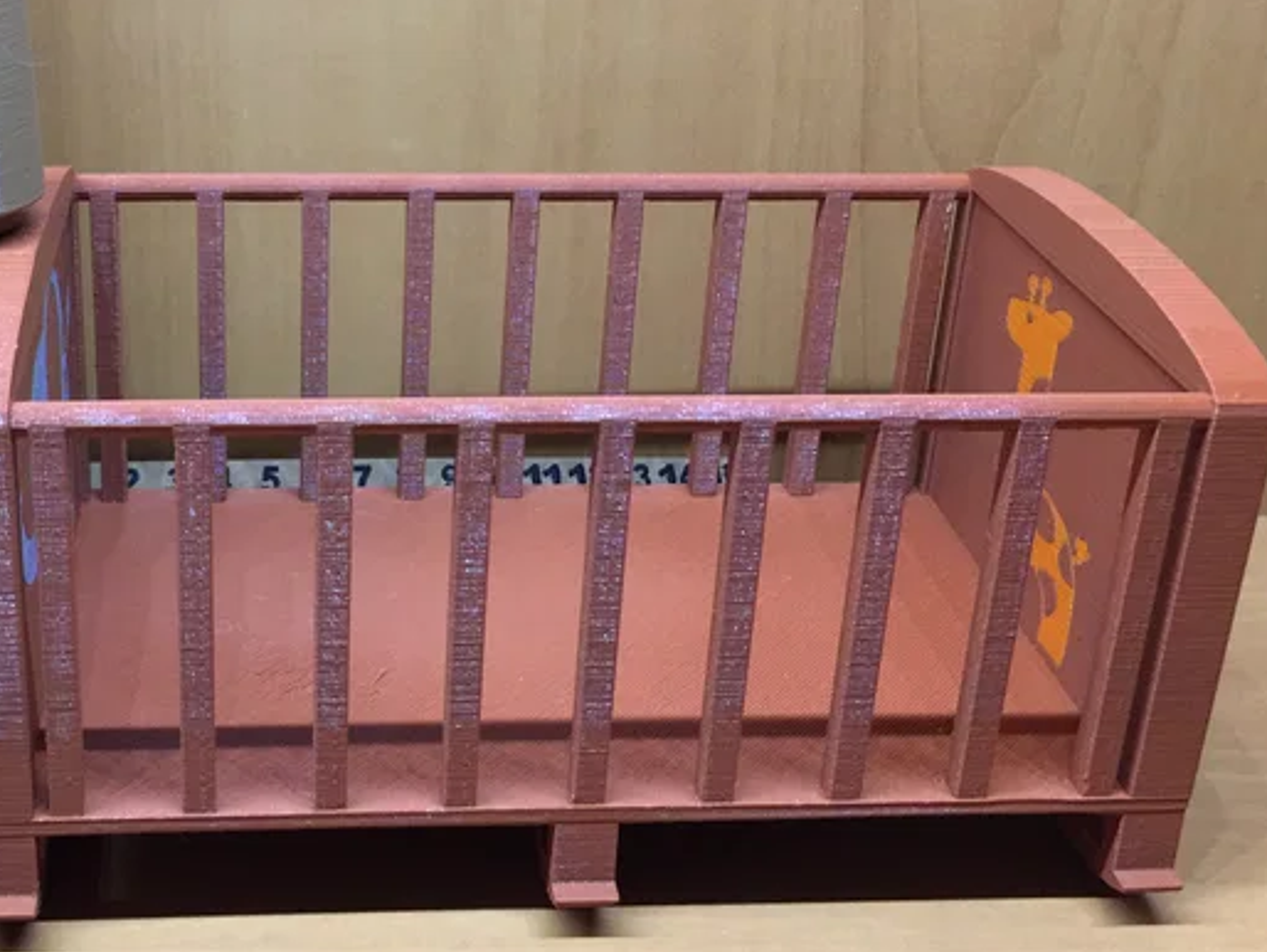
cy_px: 287
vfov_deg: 30.6
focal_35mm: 47
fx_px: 1721
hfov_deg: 39.7
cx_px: 369
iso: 100
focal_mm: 4.15
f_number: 2.2
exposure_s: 1/15
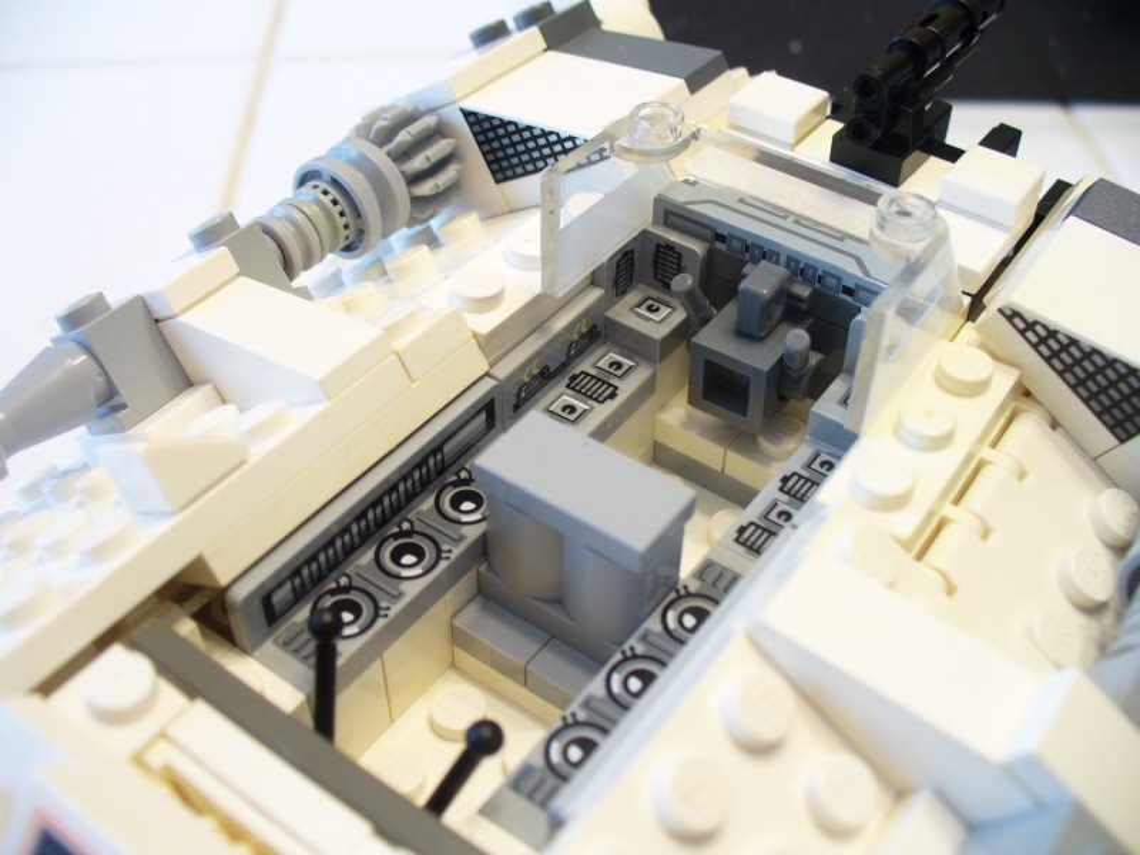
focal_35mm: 37
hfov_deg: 50.1
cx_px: 570
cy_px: 428
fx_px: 1219
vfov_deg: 38.7
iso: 100
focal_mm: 6.1
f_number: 2.8
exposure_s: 1/20
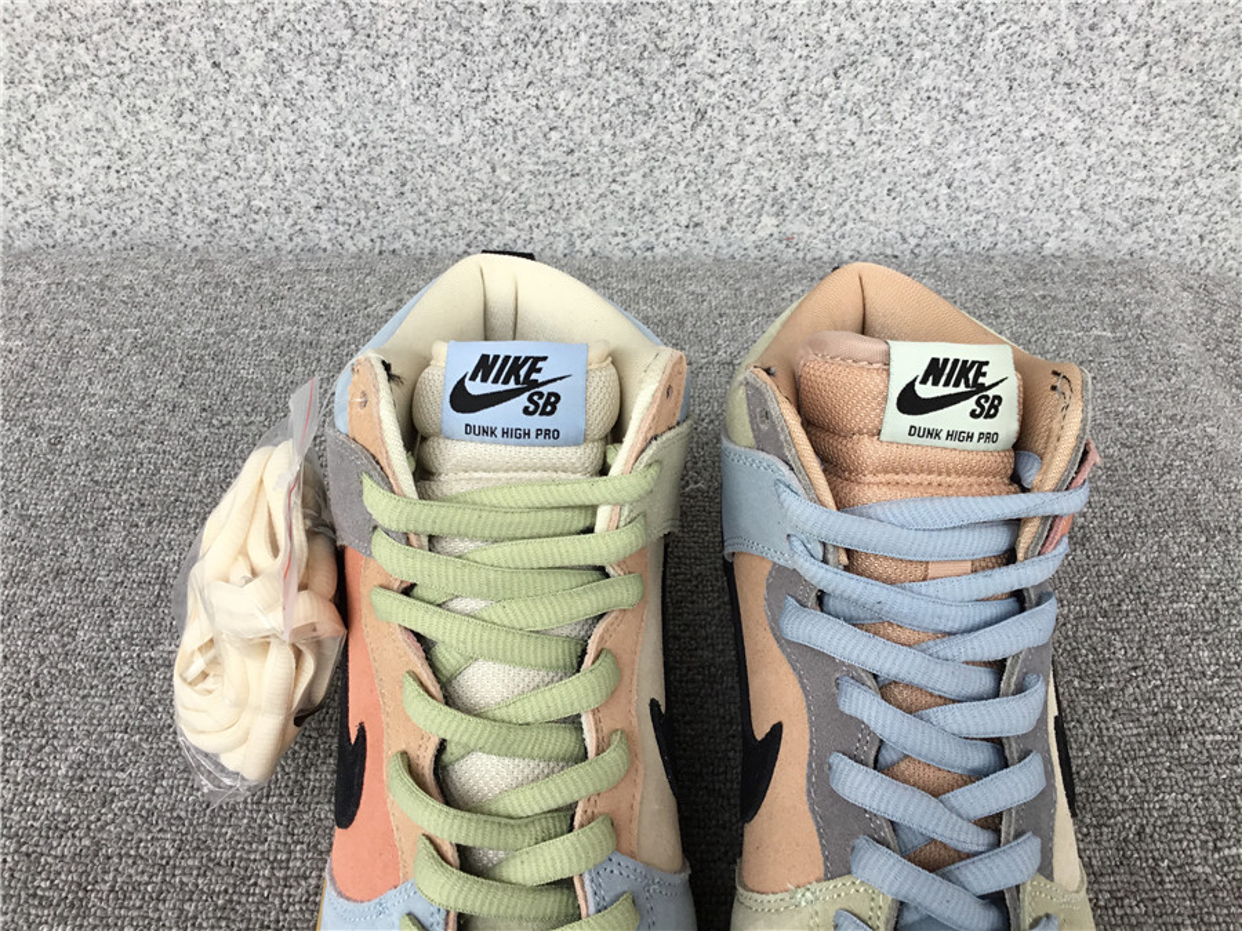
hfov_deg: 58.4
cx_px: 621
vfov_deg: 45.4
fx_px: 1112
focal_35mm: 31
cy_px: 466
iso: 40
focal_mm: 3.3
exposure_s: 1/100
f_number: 2.4
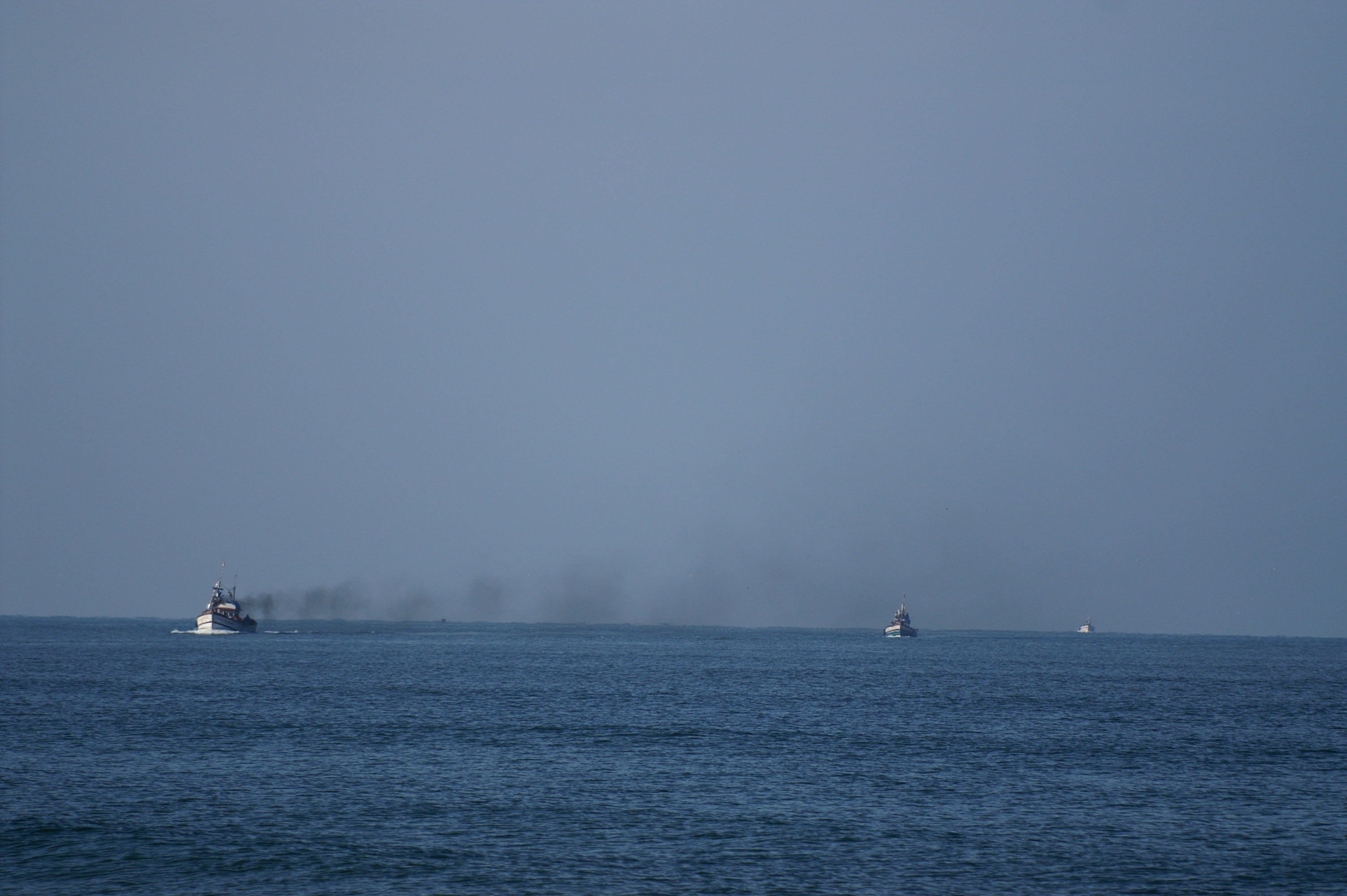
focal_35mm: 225
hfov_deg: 9.2
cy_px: 448
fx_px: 8411
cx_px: 674
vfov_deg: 6.1
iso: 200
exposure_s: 1/2000
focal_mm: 150
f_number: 5.6
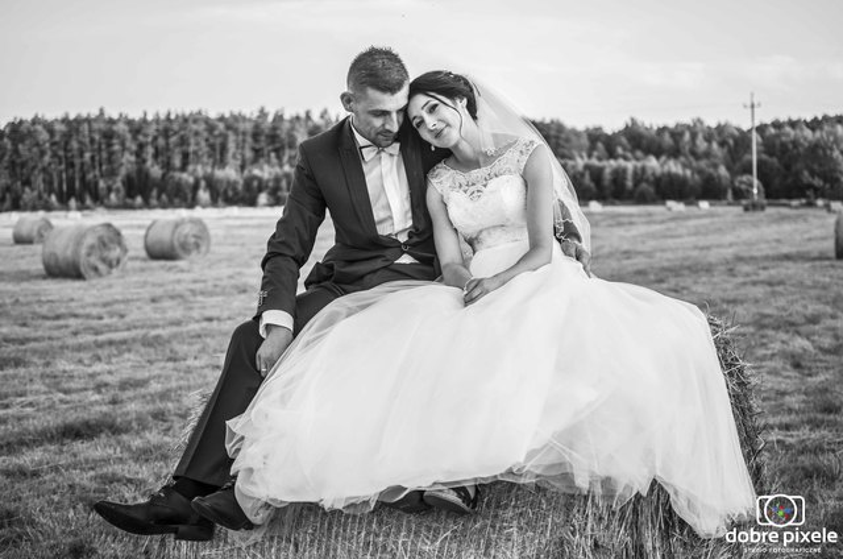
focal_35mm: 52
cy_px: 280
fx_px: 1227
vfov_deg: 25.6
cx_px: 422
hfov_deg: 37.9
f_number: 2.2
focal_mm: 35
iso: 100
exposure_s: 1/2000
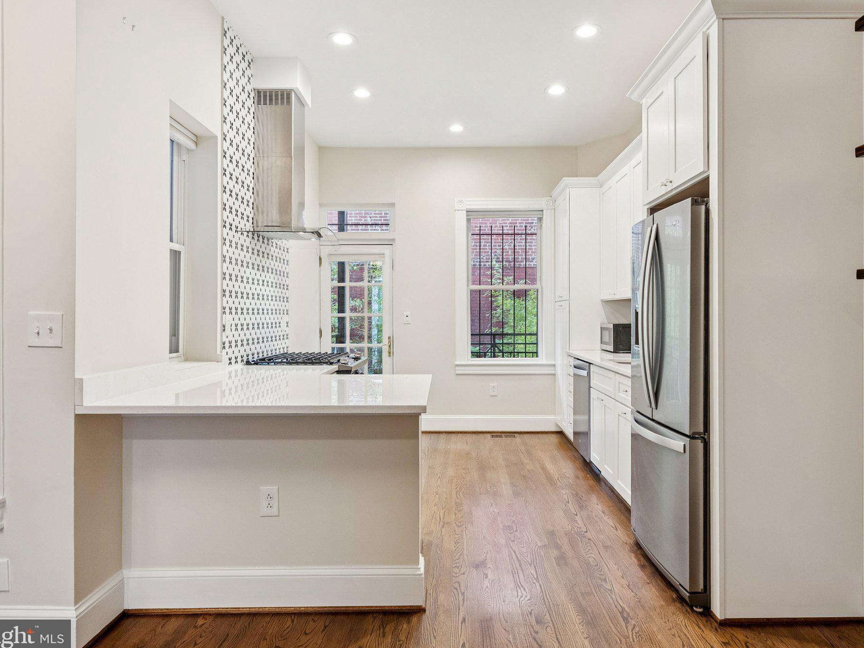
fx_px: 549
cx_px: 458
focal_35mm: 22
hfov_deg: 76.3
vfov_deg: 61.1
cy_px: 325
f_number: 7.1
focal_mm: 20
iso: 640
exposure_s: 1/20
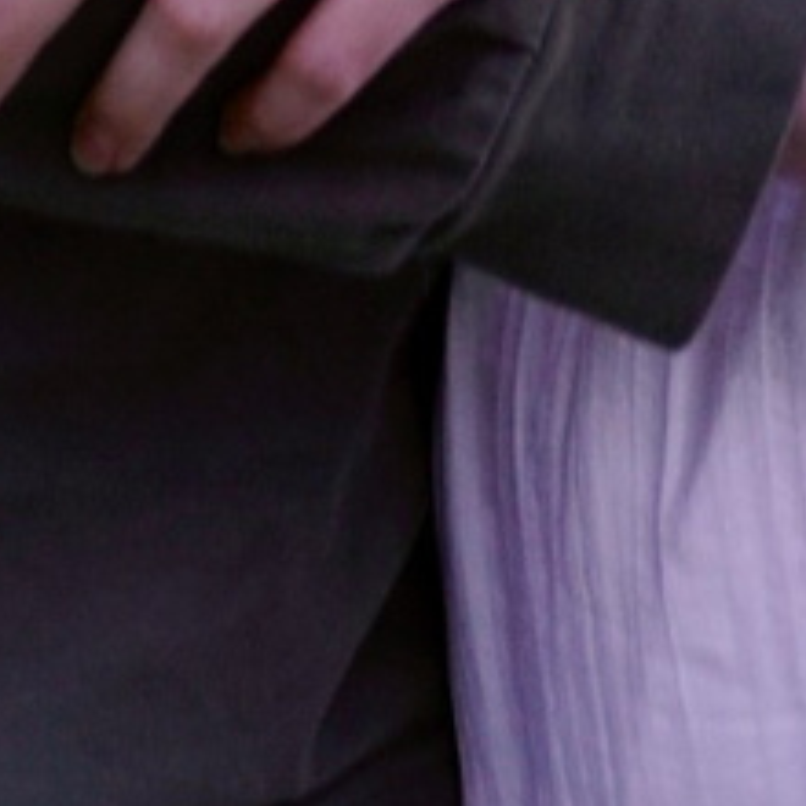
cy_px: -1557
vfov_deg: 2.3
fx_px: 19546
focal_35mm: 742
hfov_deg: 2.4
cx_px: 238
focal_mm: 75
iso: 400
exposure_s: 1/60
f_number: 2.8
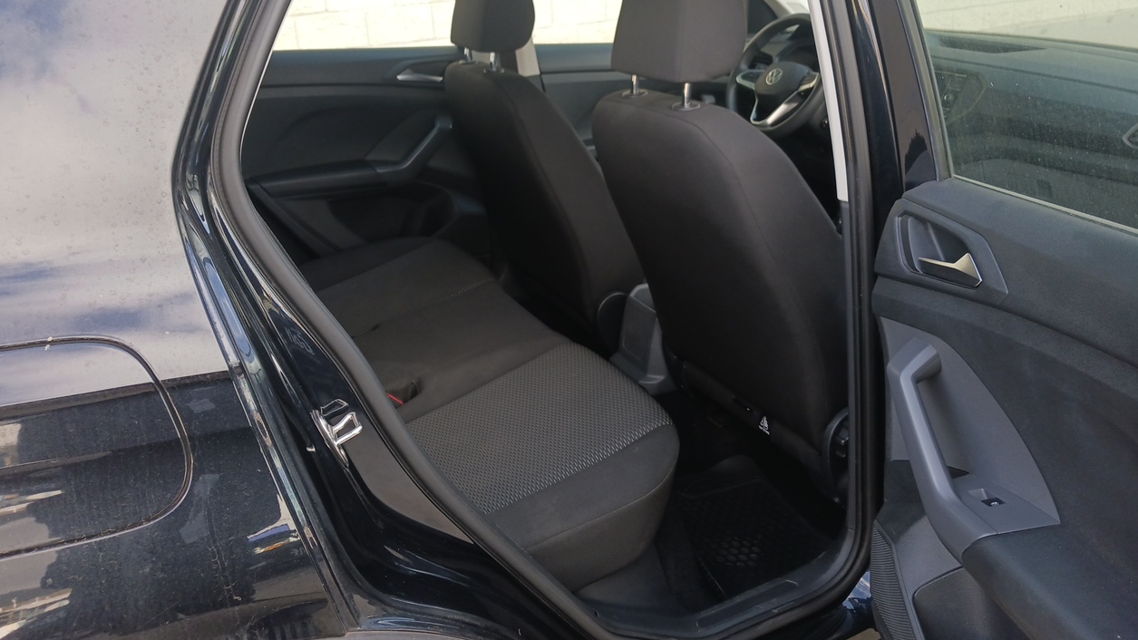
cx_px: 563
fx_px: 905
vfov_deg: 38.6
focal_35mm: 30
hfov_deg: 64.3
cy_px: 228
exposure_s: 1/50
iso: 49
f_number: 1.8
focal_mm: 4
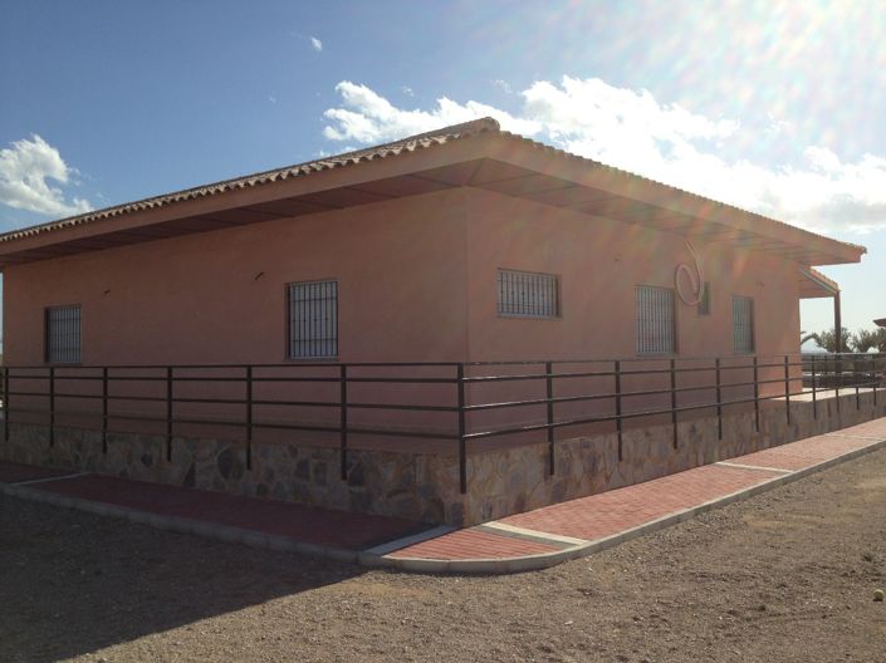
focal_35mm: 35
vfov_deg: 40.7
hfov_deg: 52.6
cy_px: 332
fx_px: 895
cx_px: 443
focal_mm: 4.28
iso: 50
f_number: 2.4
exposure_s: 1/2632
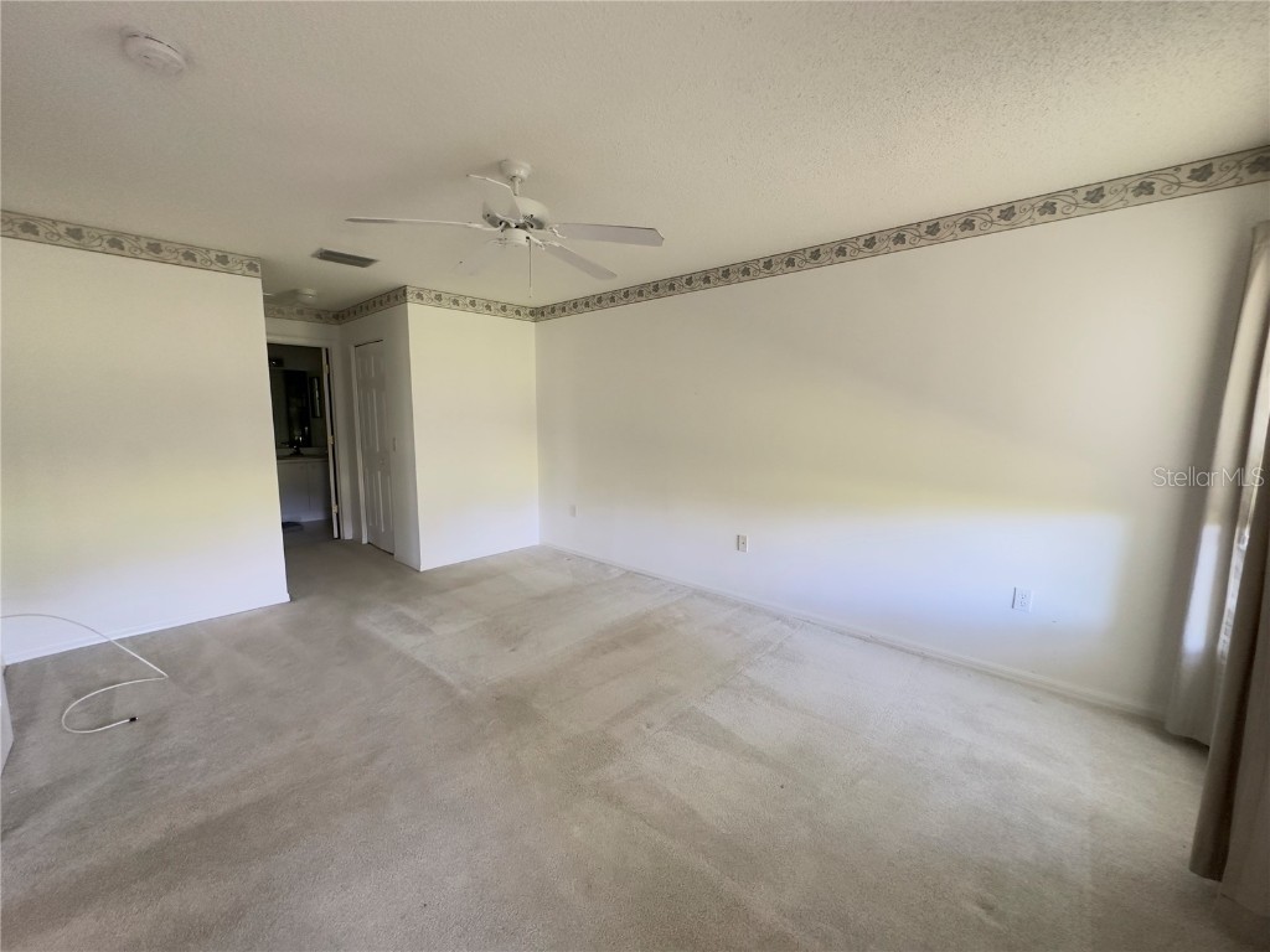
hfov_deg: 102.1
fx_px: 514
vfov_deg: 85.7
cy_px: 476
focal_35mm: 14
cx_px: 635
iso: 320
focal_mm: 2.22
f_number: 2.2
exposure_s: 1/60
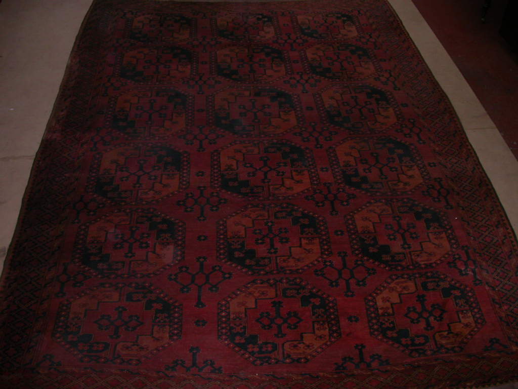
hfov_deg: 49.0
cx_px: 259
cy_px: 194
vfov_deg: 37.7
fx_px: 569
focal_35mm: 38
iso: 100
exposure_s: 1/60
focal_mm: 7.85
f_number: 2.6
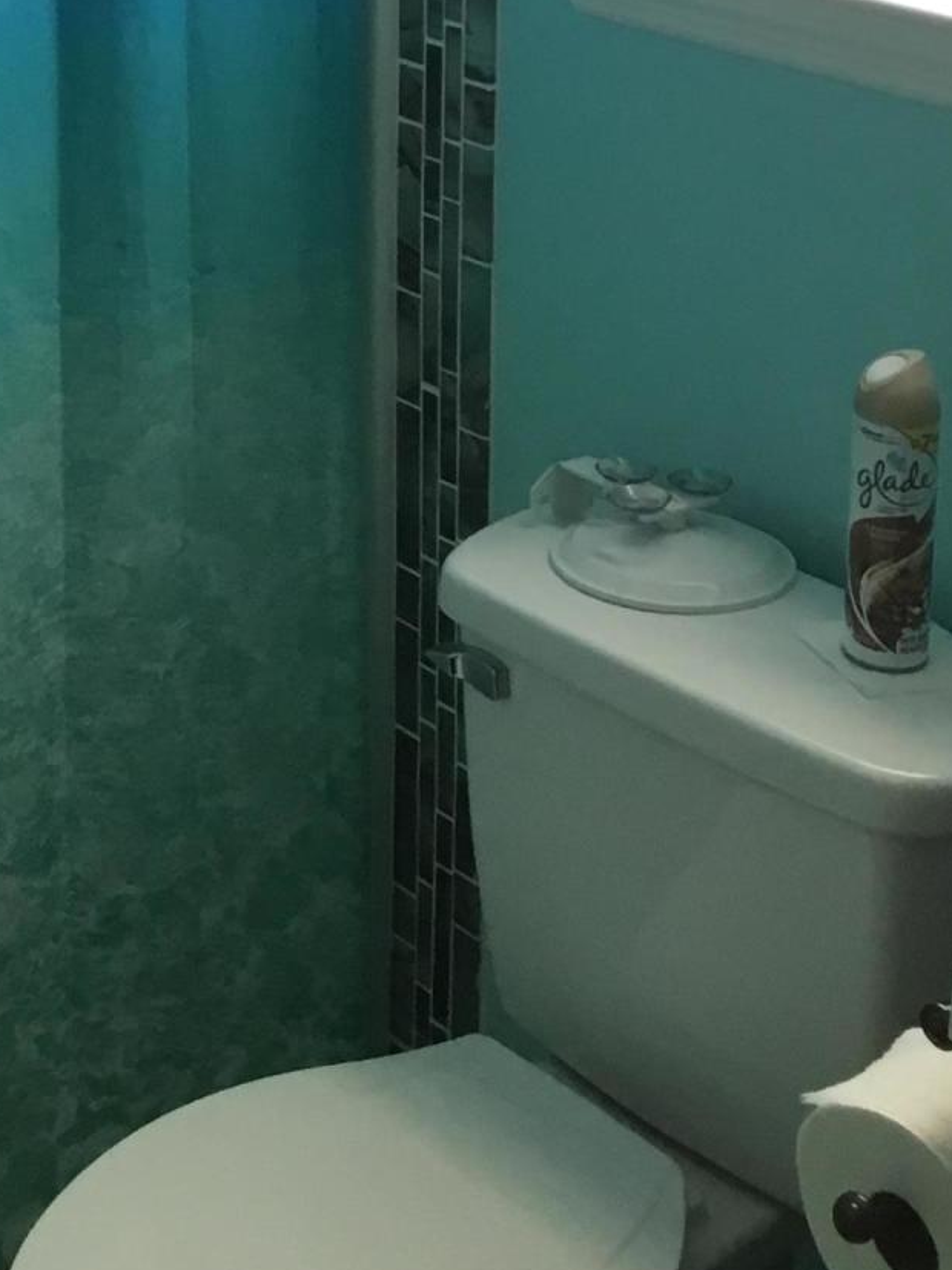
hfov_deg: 18.6
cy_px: -144
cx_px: -172
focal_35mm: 75
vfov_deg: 24.2
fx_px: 2751
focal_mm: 3.3
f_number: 2.4
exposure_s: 1/30
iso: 50
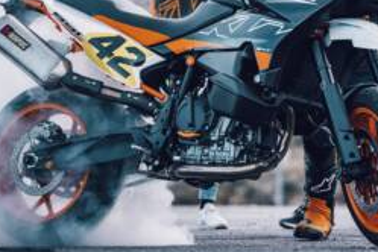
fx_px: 3738
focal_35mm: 356
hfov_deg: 5.8
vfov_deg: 3.9
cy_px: -5
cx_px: 383
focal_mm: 125
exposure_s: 1/2000
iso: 400
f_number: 2.8
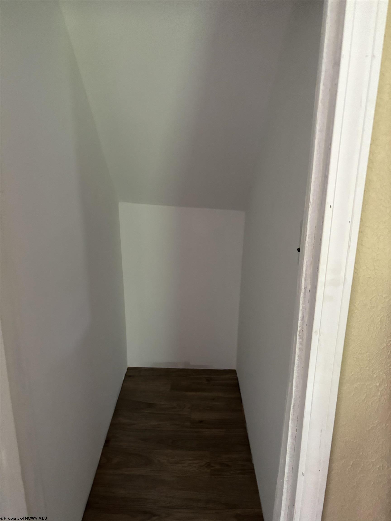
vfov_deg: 67.3
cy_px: 260
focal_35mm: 26
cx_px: 196
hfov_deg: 53.1
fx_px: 392
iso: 500
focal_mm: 5.96
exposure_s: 1/60
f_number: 1.6
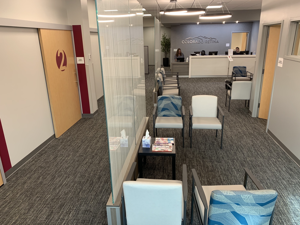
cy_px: 112
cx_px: 150
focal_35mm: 26
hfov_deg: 67.3
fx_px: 225
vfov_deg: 53.1
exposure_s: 1/60
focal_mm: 4.25
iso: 100
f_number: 1.8
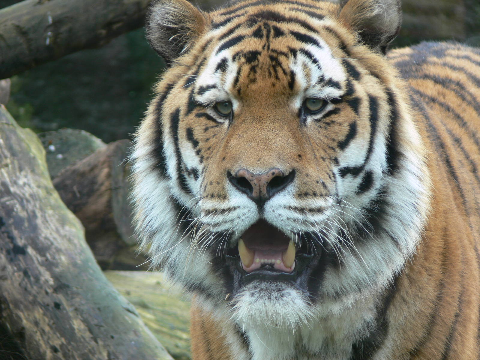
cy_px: 180
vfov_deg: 3.5
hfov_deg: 4.7
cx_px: 240
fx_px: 5824
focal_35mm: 420
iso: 80
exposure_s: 1/60
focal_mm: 88.8
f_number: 4
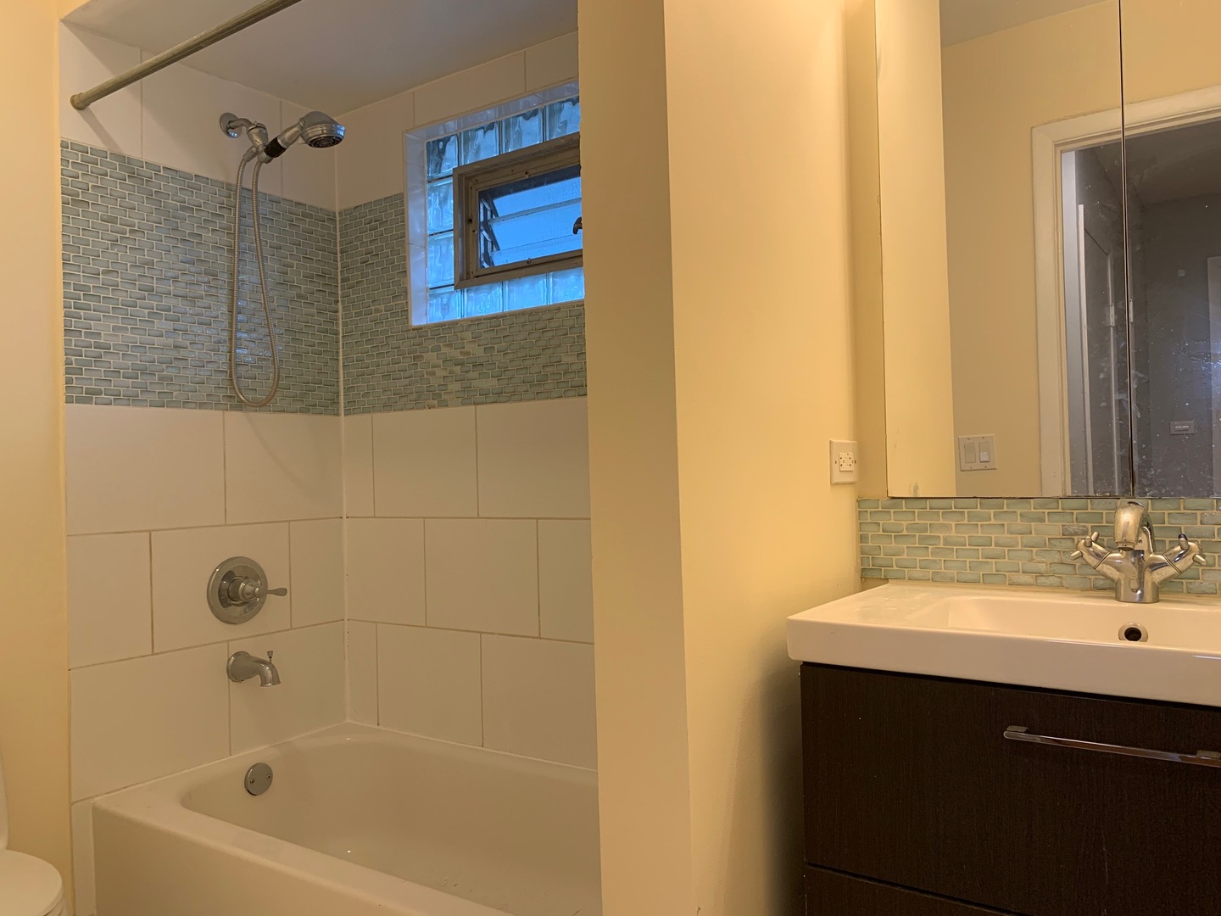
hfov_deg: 67.3
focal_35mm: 26
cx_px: 610
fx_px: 917
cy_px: 458
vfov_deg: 53.1
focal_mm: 4.25
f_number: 1.8
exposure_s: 1/120
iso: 80
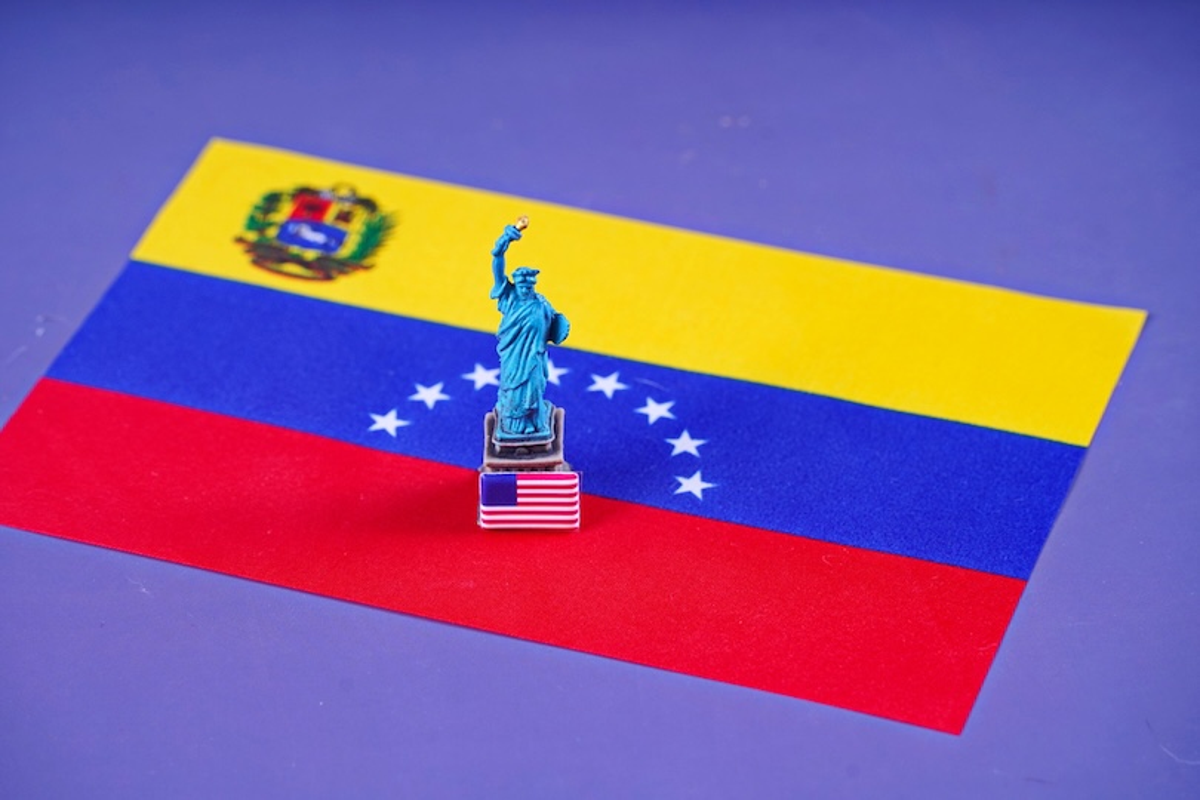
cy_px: 400
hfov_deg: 13.2
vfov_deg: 8.8
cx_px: 600
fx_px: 5200
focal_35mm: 156
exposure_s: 1/125
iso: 400
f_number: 7.1
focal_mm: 156
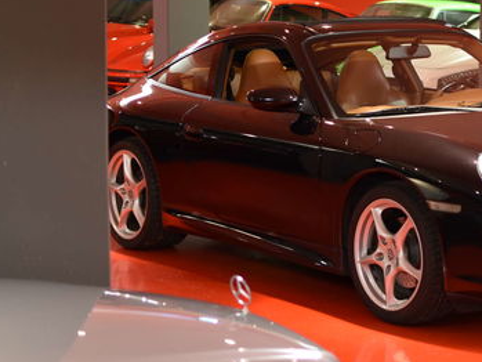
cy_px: 178
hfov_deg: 17.5
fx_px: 1547
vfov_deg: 13.3
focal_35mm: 111
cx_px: 428
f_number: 2.2
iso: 800
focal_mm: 35
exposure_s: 1/60
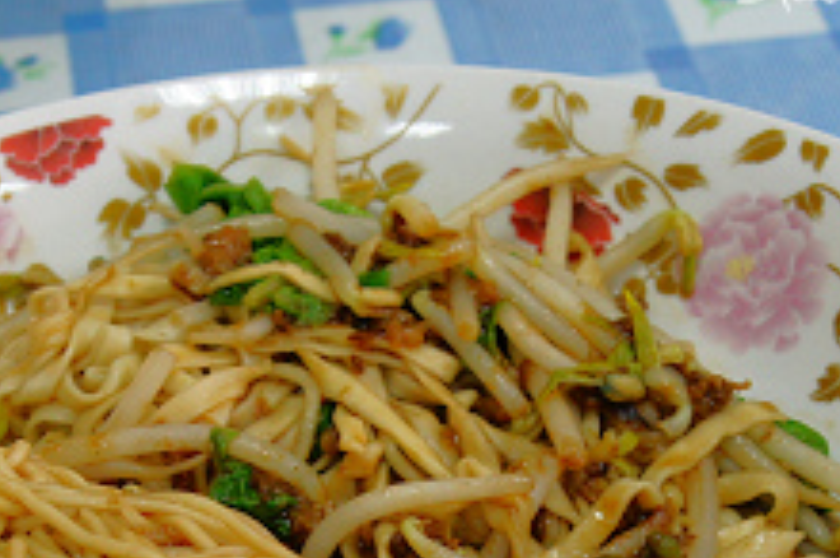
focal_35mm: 123
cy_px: 598
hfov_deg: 16.6
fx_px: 2866
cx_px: 302
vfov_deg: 11.0
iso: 400
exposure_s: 1/15
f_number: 5.6
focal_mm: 30
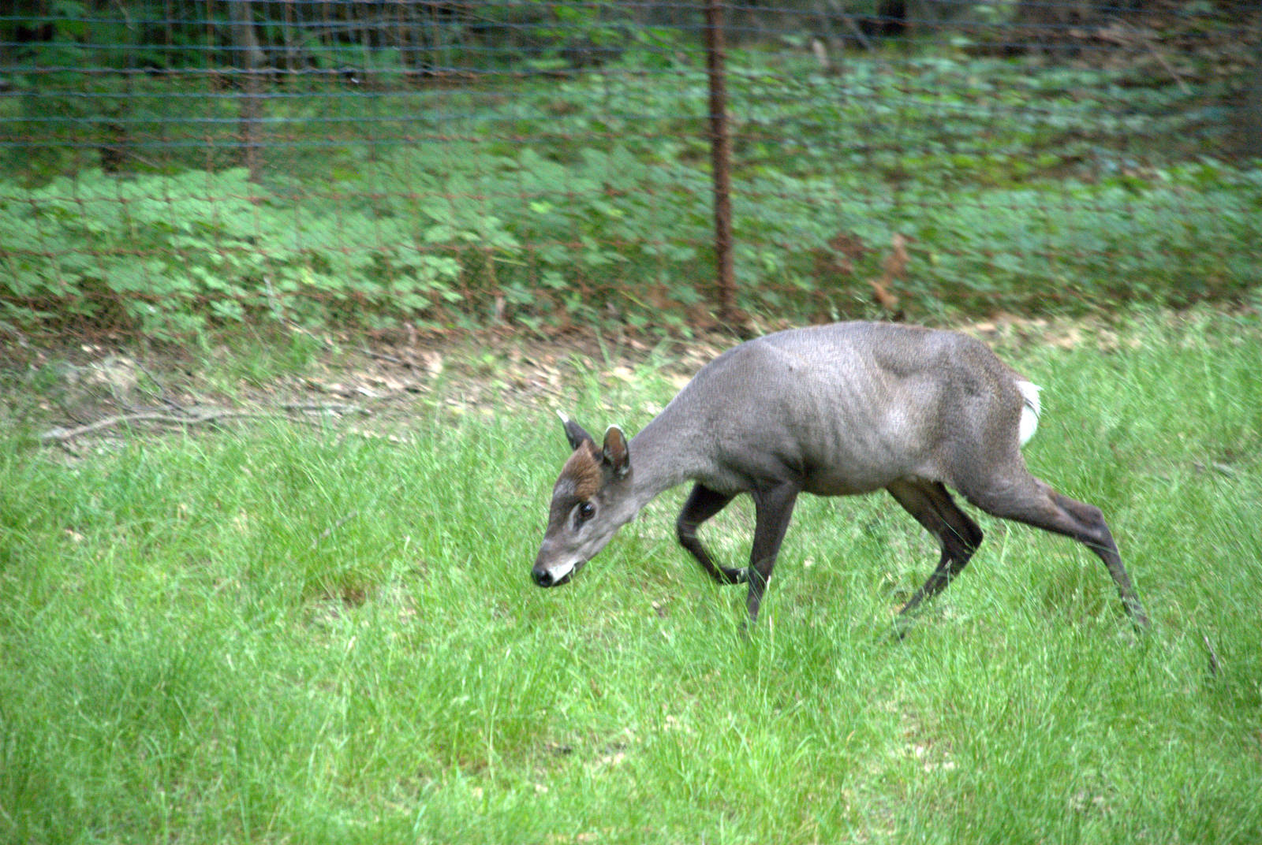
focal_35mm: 300
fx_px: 10532
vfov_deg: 4.6
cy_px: 422
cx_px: 631
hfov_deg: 6.9
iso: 800
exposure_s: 1/100
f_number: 6.3
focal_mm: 200
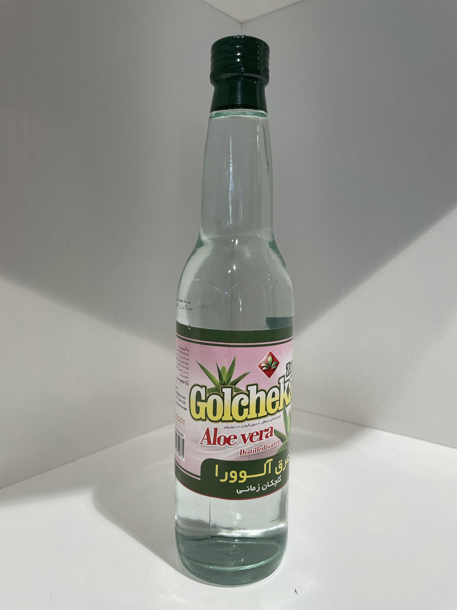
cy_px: 305
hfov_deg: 53.1
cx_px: 228
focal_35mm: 26
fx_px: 458
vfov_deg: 67.3
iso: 64
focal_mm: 4.2
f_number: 1.6
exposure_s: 1/100
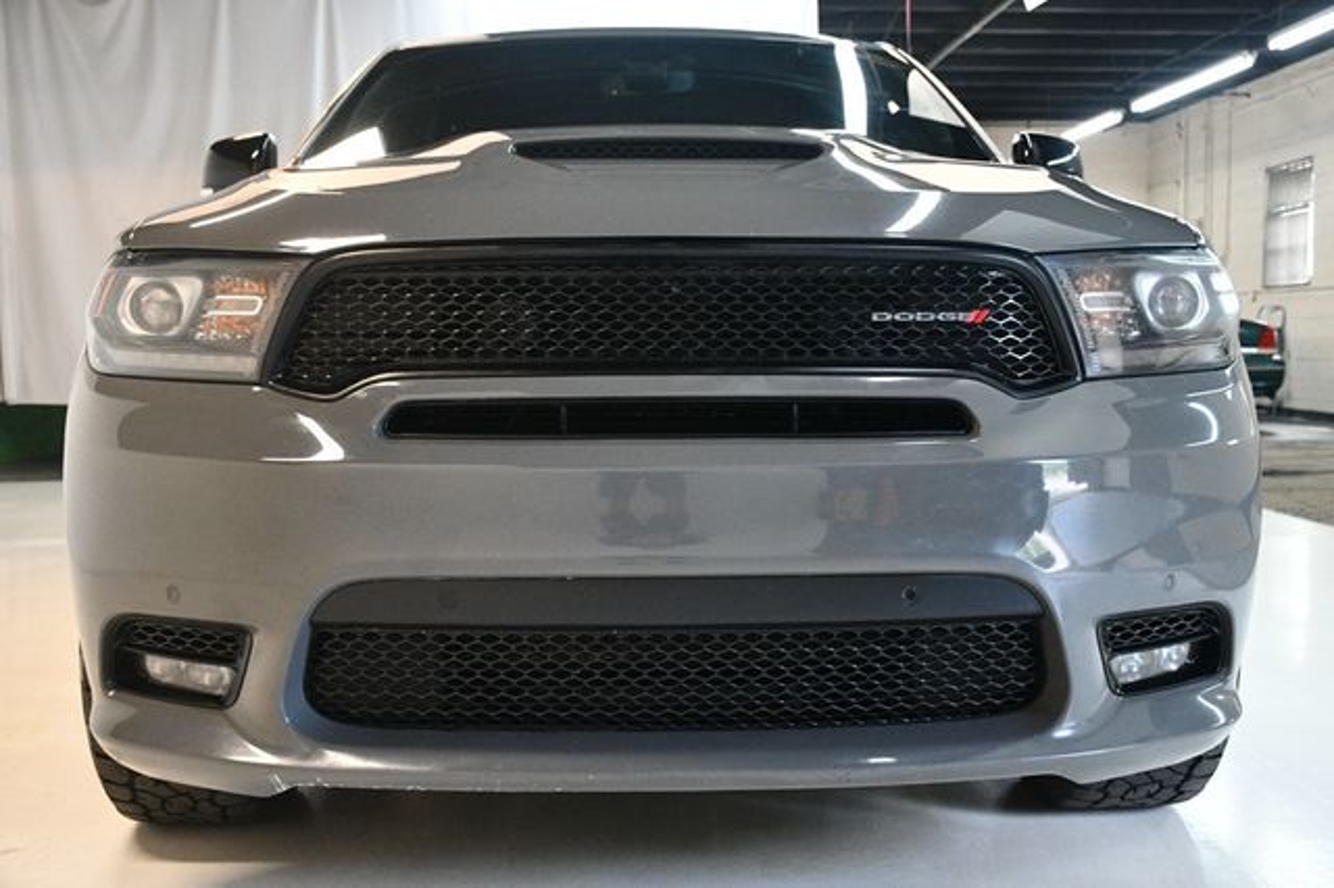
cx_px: 667
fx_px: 1481
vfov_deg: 33.4
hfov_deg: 48.5
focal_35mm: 40
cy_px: 444
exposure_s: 1/125
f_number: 4
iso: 2500
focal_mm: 27
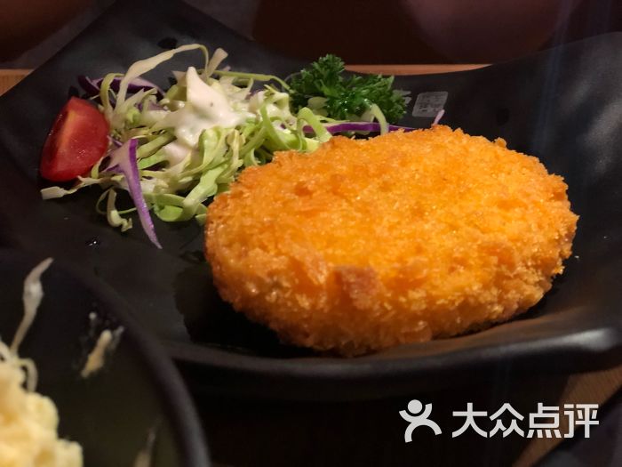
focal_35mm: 57
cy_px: 234
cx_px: 311
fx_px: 1024
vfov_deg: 25.7
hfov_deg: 33.8
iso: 400
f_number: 2.8
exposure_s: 1/50
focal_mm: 6.6
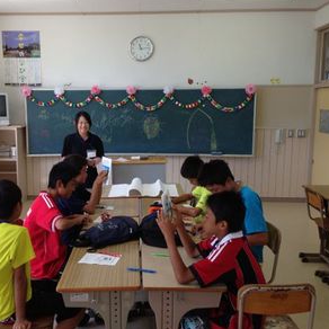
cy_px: 162
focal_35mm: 40
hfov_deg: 41.7
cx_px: 135
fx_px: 430
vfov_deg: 41.9
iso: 80
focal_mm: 4.13
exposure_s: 1/120
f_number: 2.4
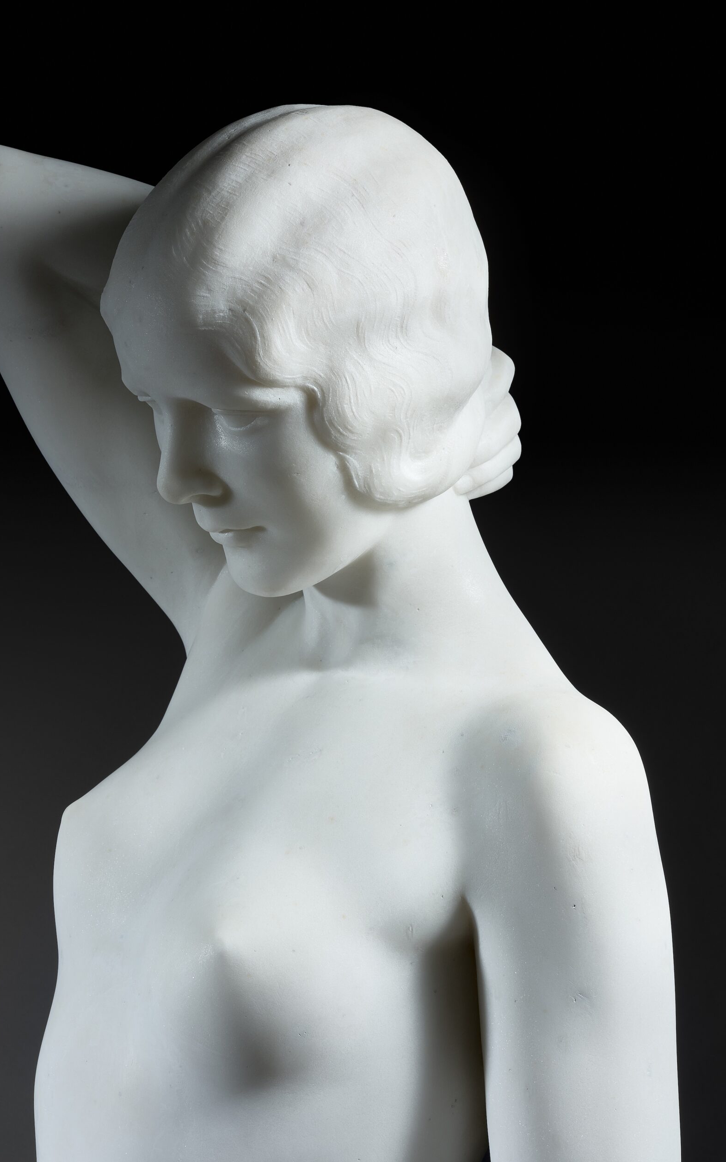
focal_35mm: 54
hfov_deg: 24.0
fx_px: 1710
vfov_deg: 37.5
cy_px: 573
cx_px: 321
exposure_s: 1/100
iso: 400
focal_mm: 63
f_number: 22
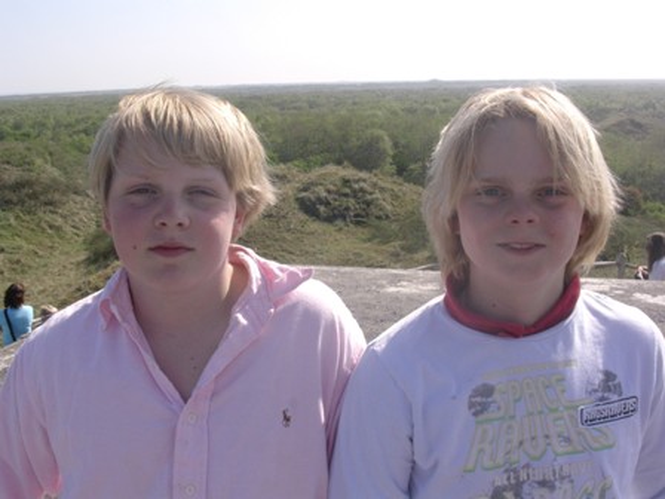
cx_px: 332
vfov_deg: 32.2
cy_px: 250
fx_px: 864
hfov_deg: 42.1
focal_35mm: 45
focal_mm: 6.7
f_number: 5.8
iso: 70
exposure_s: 1/304
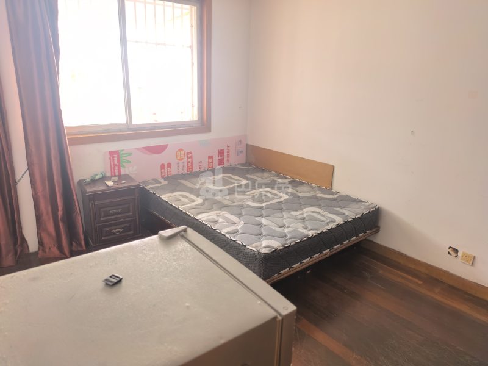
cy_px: 183
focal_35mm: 24
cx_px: 244
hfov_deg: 71.6
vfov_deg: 56.8
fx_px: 338
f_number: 1.4
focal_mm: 6.98
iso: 160
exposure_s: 1/100
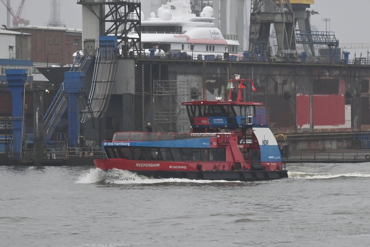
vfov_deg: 11.4
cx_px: 185
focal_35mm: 120
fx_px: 1235
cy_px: 124
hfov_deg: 17.0
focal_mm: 120
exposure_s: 1/500
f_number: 4
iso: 220
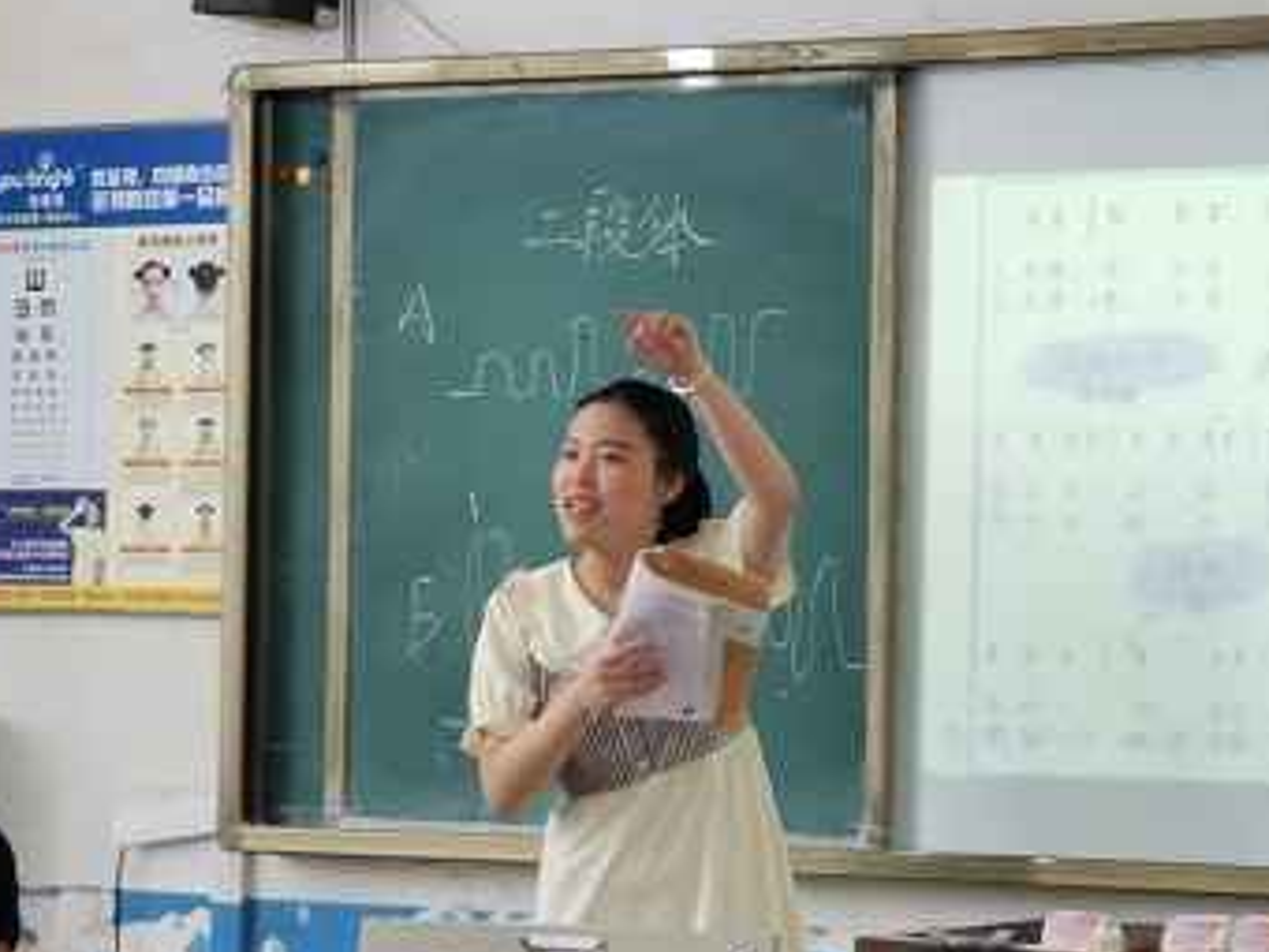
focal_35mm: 143
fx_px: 5242
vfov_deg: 10.4
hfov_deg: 13.8
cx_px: 952
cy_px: 616
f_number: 1.6
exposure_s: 1/50
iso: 160
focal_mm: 7.48
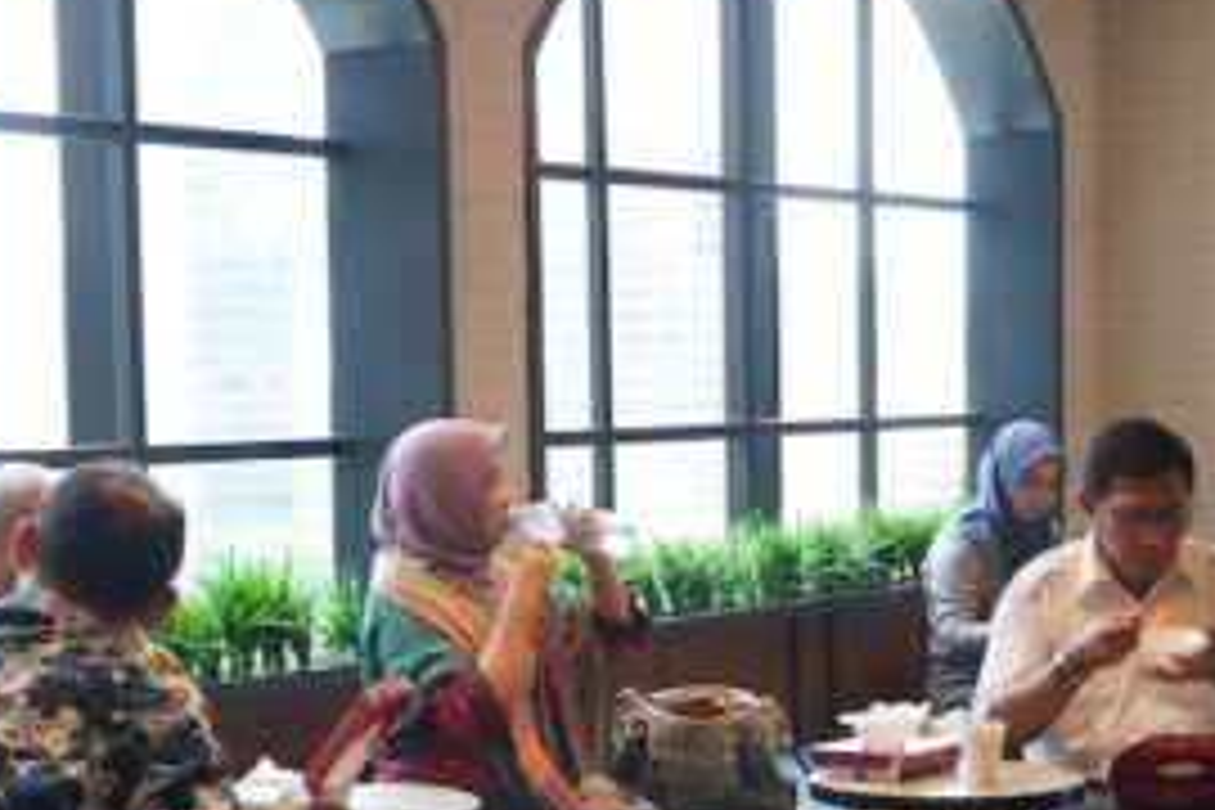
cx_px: 675
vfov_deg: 16.3
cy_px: 619
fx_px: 2808
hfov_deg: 24.4
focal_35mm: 83
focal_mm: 23
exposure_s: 1/10
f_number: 4.5
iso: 200
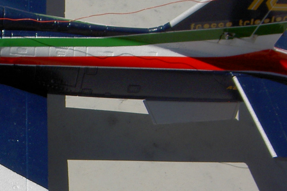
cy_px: 146
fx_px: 741
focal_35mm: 93
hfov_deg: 21.0
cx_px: -20
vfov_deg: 14.6
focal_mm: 5.6
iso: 50
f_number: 4.7
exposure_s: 1/1600
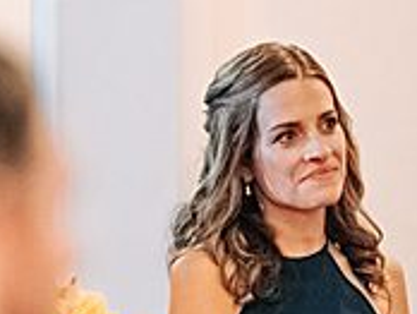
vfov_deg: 2.7
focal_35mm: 545
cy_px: 250
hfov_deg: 3.6
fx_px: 6574
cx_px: -546
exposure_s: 1/160
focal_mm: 105
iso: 1000
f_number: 1.8
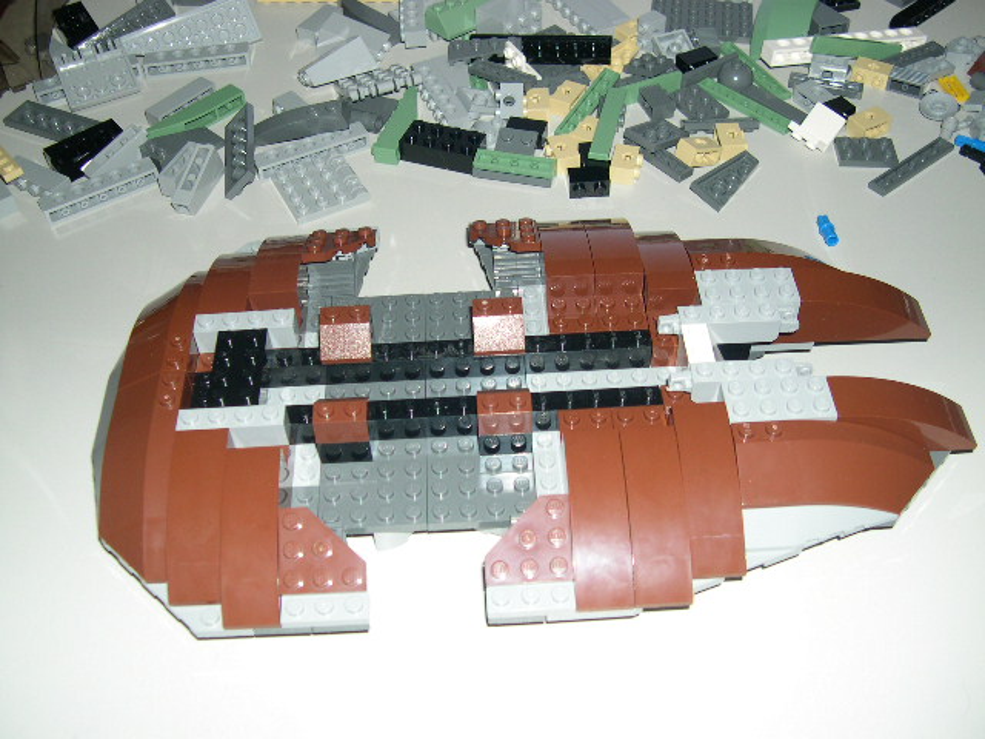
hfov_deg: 49.0
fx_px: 1081
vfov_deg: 37.7
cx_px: 492
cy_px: 370
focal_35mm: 38
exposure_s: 1/60
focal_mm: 8
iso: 100
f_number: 2.8
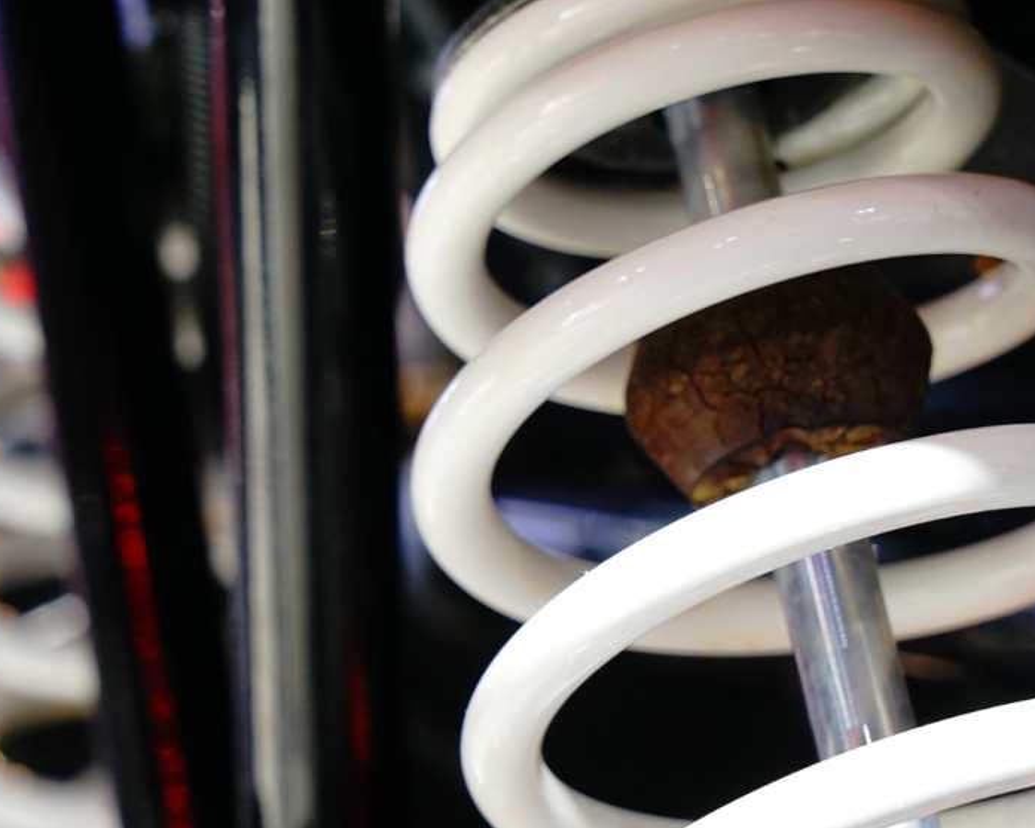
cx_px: 657
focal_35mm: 165
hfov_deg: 11.7
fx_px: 5055
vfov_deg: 9.4
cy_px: 474
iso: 640
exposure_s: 1/25
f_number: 8
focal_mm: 102
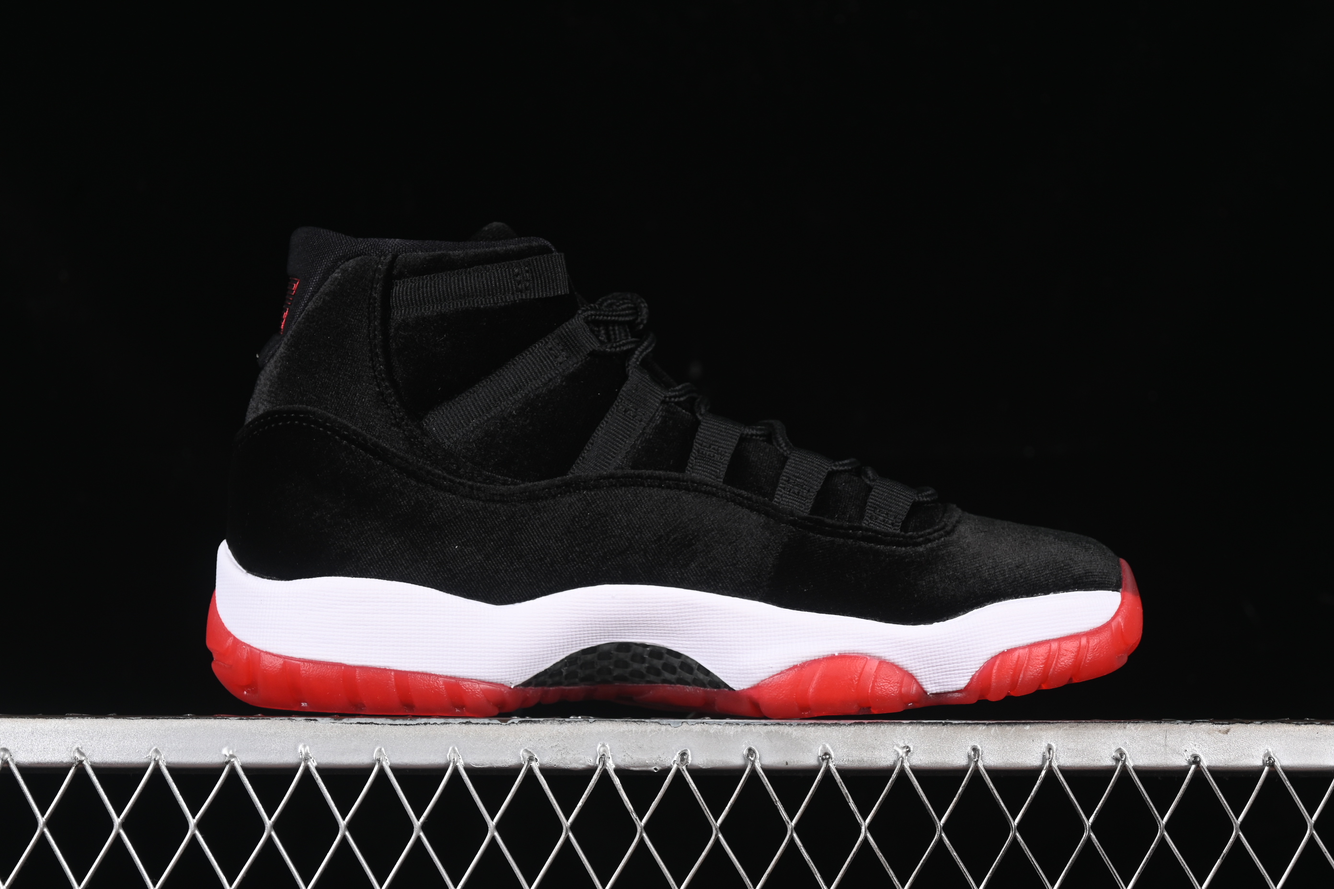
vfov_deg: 18.2
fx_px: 2779
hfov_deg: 27.0
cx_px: 667
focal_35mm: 75
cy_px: 444
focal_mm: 50
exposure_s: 1/60
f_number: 6.3
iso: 160
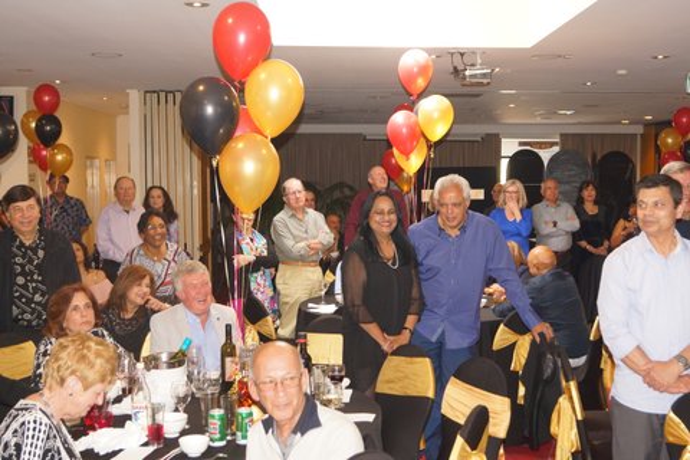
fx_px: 805
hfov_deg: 46.4
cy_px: 230
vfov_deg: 31.9
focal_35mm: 42
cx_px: 345
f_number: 4.5
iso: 640
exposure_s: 1/60
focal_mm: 28
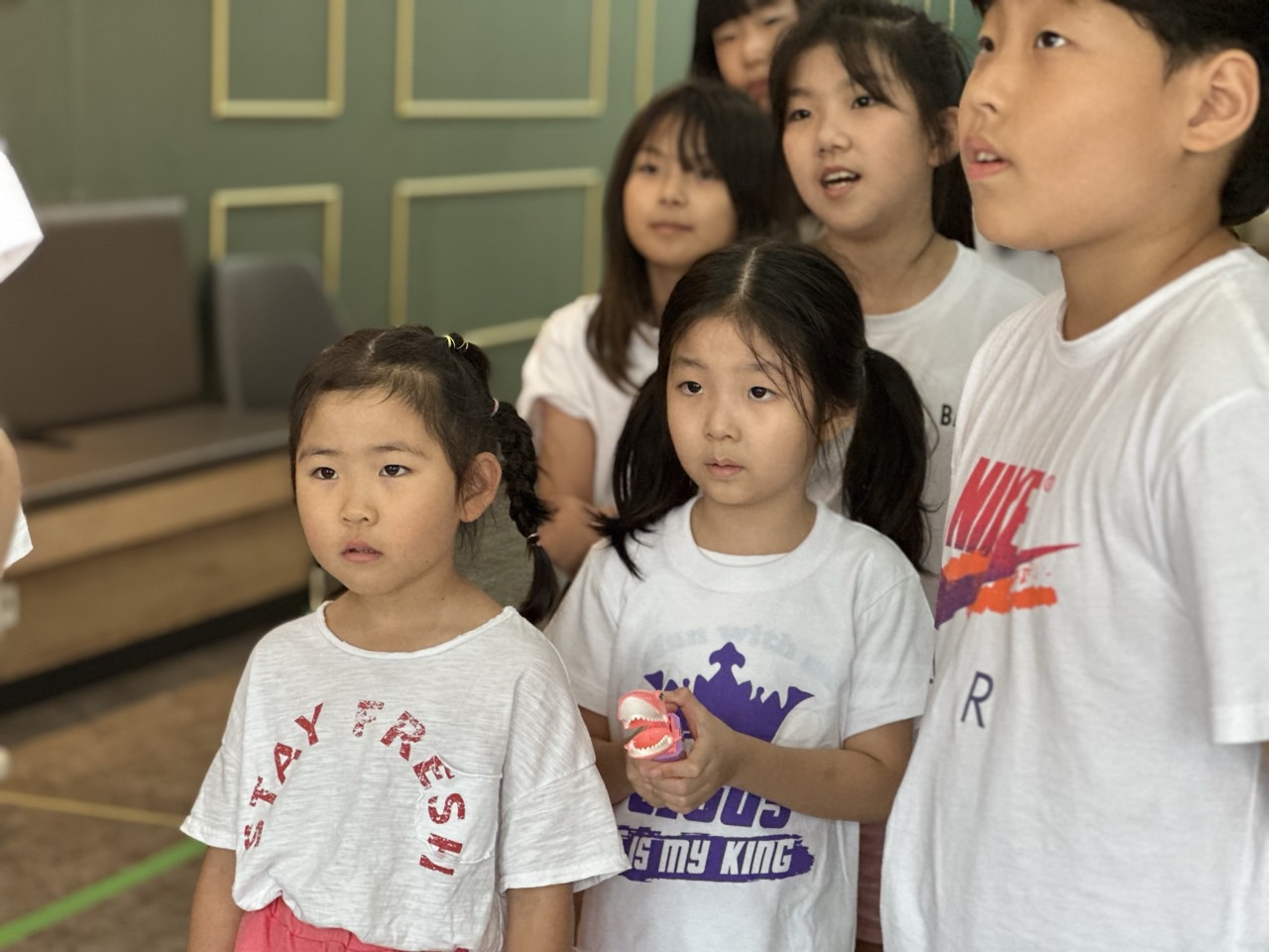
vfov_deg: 19.1
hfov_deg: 25.3
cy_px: 476
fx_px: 2823
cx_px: 634
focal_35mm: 77
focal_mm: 9
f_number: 2.8
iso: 160
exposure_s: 1/40
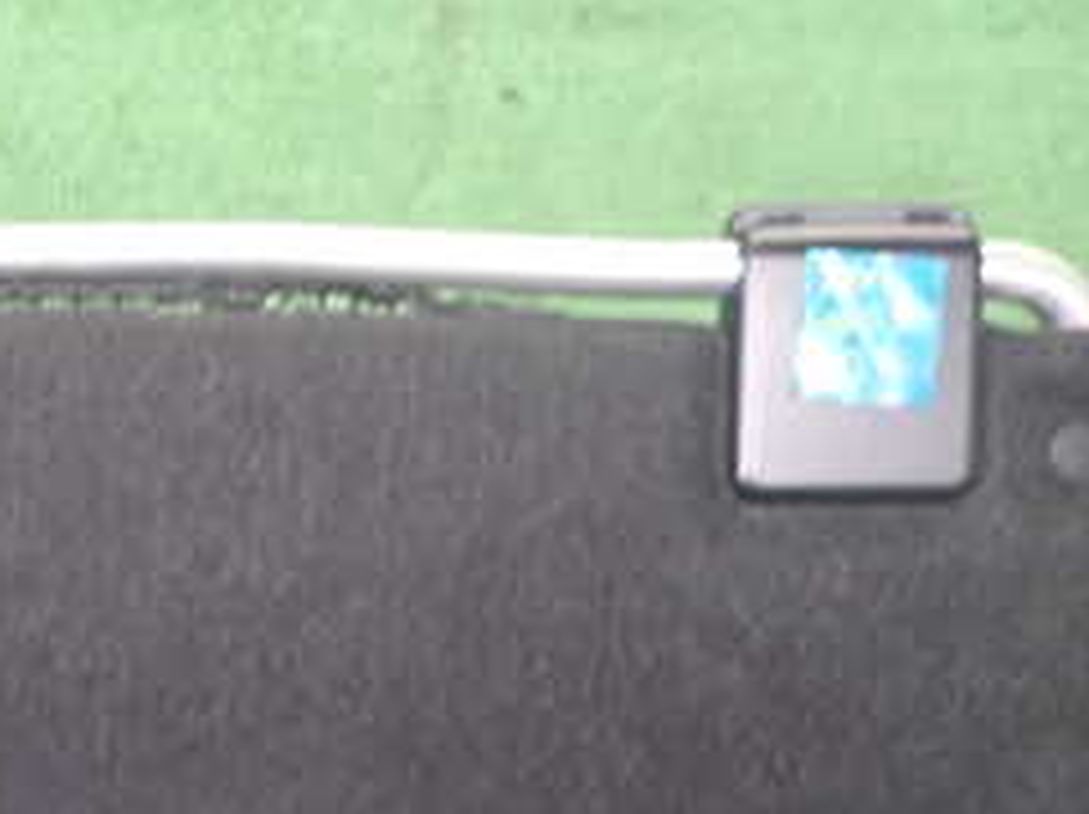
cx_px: -4
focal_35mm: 62
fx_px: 1949
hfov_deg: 29.2
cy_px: 720
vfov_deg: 23.1
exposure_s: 1/30
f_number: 2
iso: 250
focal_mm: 4.5
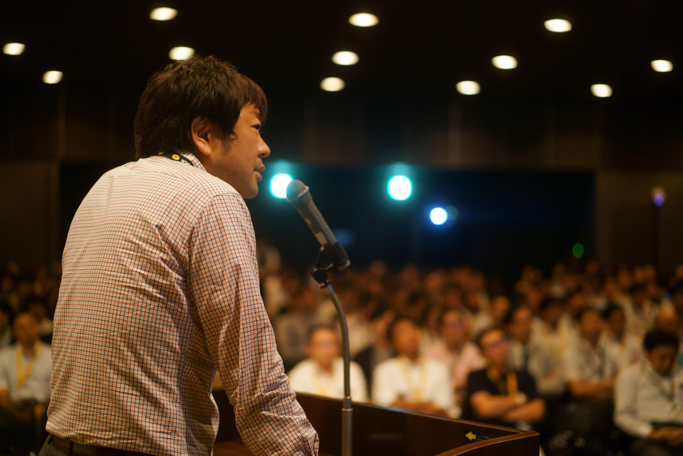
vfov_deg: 24.6
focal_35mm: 55
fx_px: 1044
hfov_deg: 36.2
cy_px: 228
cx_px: 342
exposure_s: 1/60
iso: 2500
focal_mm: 55
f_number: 1.8
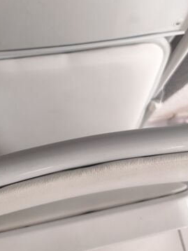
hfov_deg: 35.0
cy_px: 64
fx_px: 297
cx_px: 75
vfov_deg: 44.3
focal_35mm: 41
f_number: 1.65
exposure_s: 1/100
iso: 1000
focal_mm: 6.19
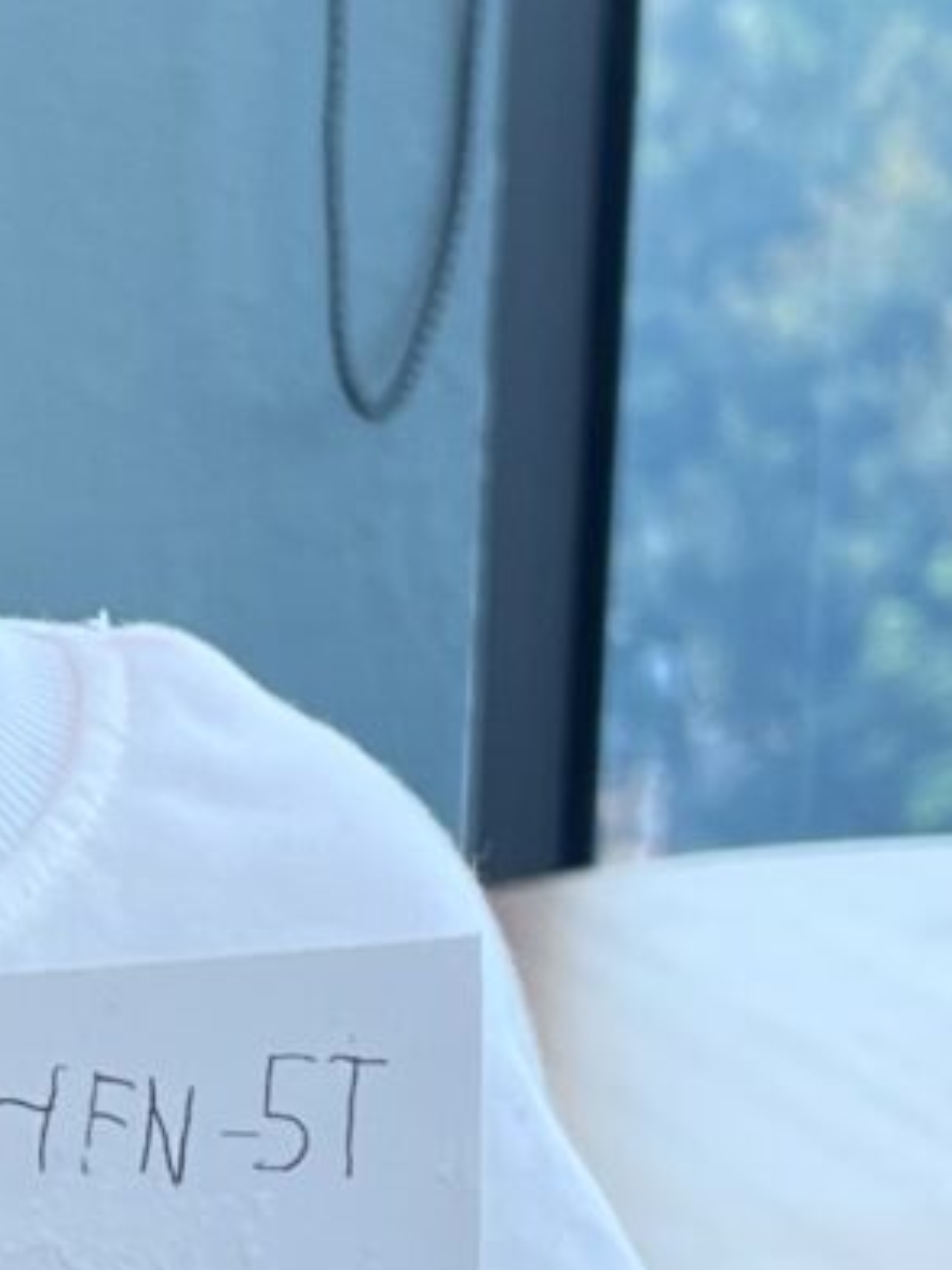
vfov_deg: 11.6
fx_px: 6234
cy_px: 982
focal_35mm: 170
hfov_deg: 8.5
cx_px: -550
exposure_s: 1/100
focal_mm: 5.7
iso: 40
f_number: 1.5
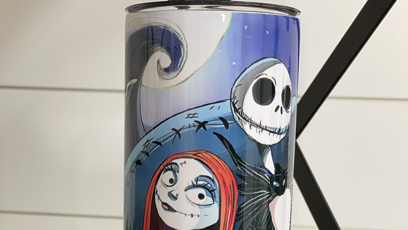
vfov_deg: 15.5
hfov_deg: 27.9
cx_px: 203
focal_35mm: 76
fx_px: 822
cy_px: 251
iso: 160
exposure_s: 1/60
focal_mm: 6
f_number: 2
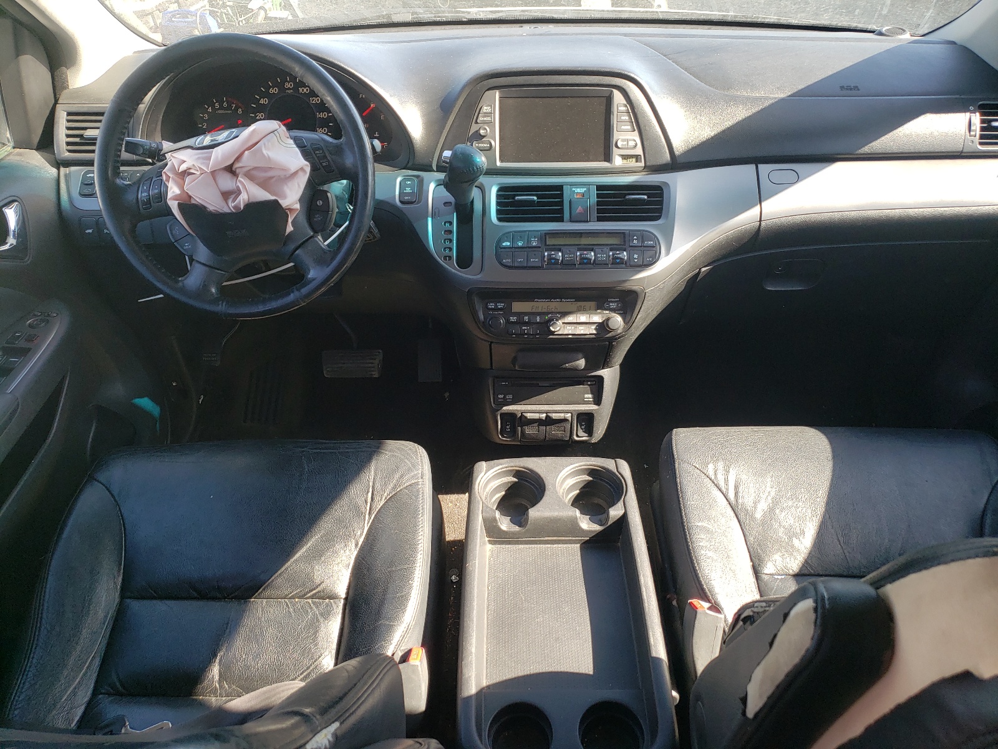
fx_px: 750
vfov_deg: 53.1
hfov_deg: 67.3
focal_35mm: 26
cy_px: 374
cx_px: 499
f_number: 1.5
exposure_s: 1/208
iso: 50
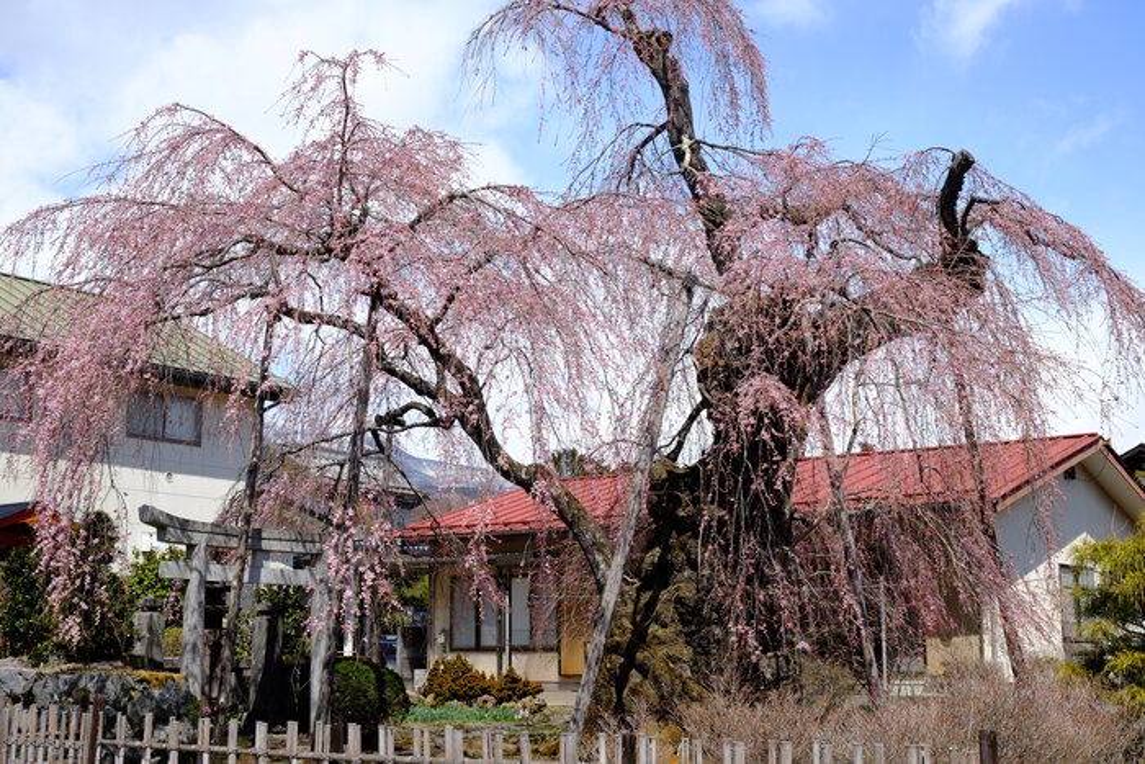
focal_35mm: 49
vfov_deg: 27.5
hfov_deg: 40.3
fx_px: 1559
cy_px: 382
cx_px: 572
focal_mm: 32.9
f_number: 8
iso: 200
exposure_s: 1/400
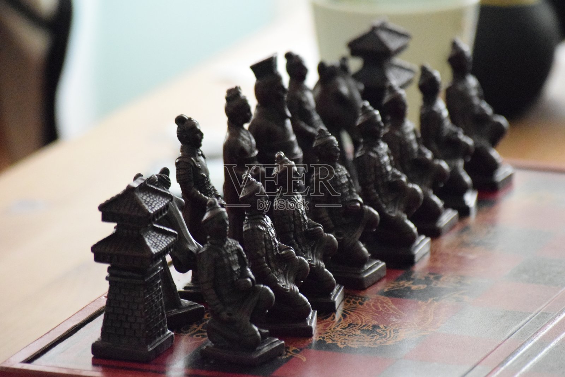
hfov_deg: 6.9
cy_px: 188
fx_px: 4708
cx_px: 282
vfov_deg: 4.6
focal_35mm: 300
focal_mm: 200
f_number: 5.6
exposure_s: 1/250
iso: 12800
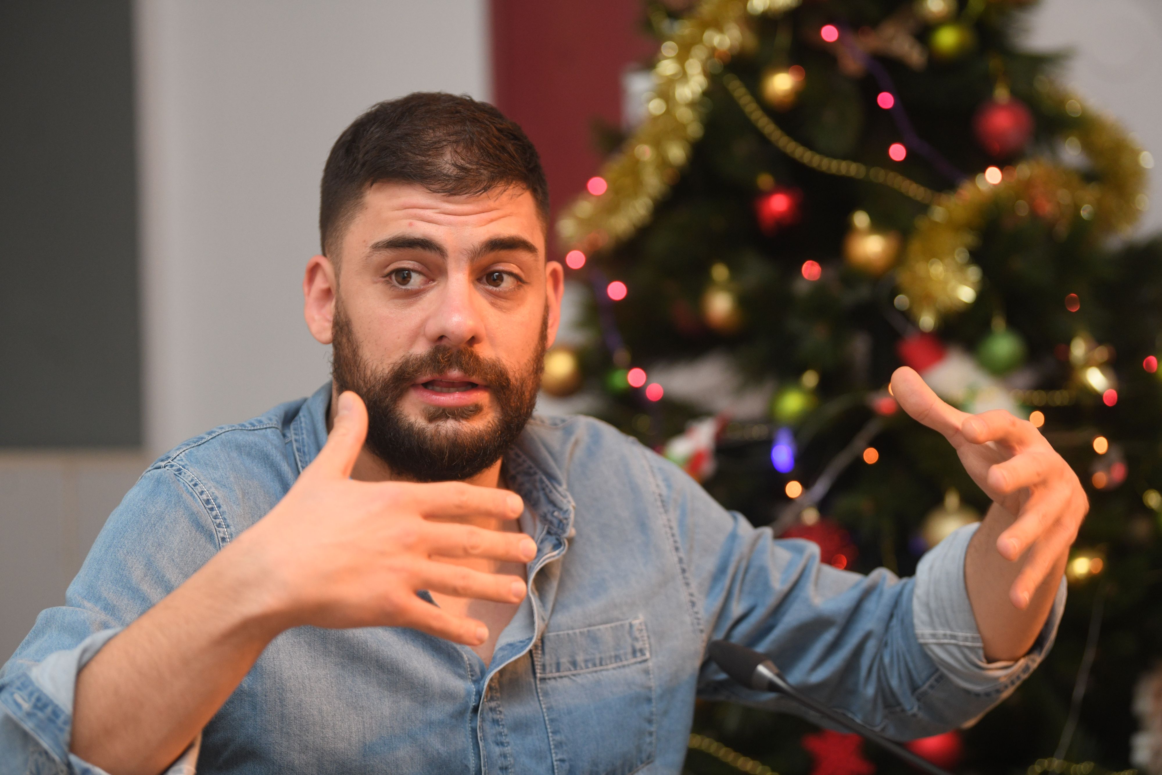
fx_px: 3292
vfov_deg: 13.4
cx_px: 581
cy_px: 388
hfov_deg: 20.0
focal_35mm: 102
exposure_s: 1/250
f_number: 2.8
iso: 1250
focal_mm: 102
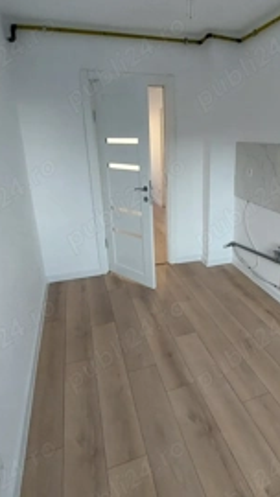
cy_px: 234
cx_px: 190
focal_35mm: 21
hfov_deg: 52.5
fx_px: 277
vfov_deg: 83.7
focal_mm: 1.74
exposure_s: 1/60
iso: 200
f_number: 2.2
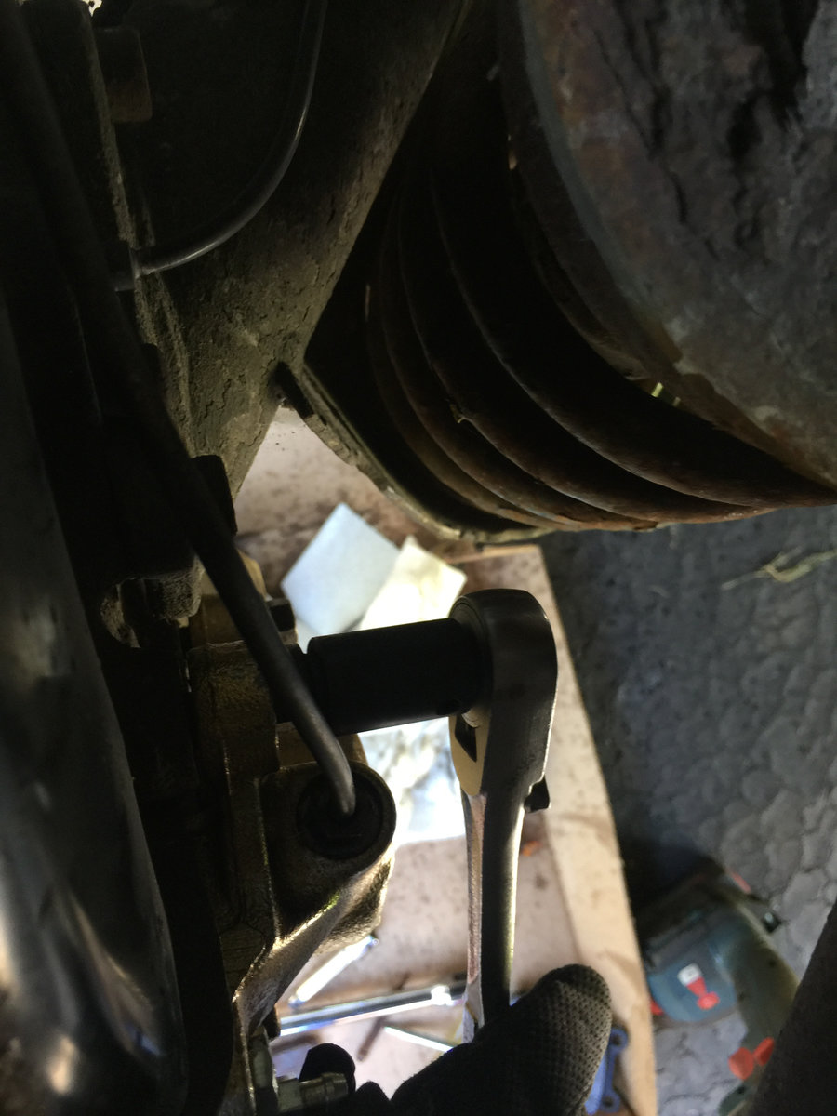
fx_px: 935
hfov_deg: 48.2
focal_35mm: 29
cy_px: 558
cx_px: 418
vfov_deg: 61.7
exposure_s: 1/15
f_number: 2.2
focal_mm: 4.15
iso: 40
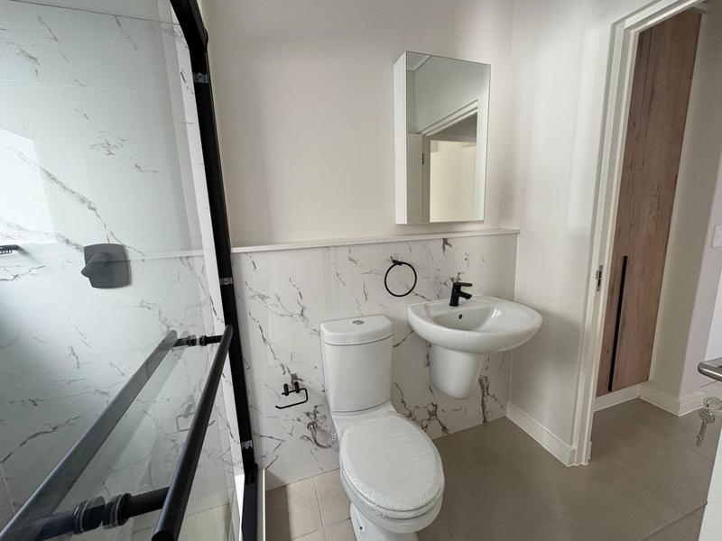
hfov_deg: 102.1
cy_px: 270
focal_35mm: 14
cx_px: 361
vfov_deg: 85.7
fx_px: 292
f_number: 2.2
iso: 160
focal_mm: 2.22
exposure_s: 1/99
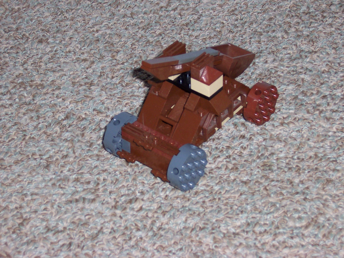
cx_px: 172
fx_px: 1133
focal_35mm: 114
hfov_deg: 17.3
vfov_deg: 13.0
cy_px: 129
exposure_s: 1/90
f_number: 4.8
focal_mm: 17.6
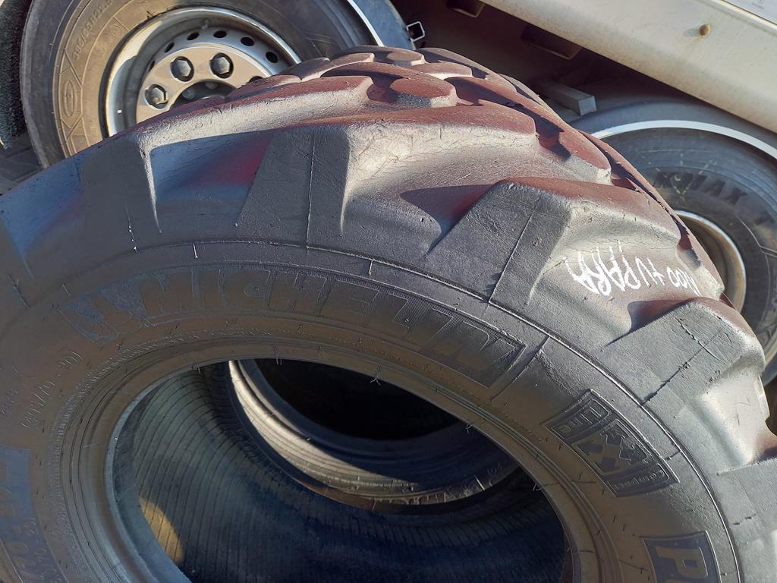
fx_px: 561
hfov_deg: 69.4
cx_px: 388
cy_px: 292
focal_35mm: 25
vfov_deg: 54.9
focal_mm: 4.65
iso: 50
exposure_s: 1/109
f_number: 1.8
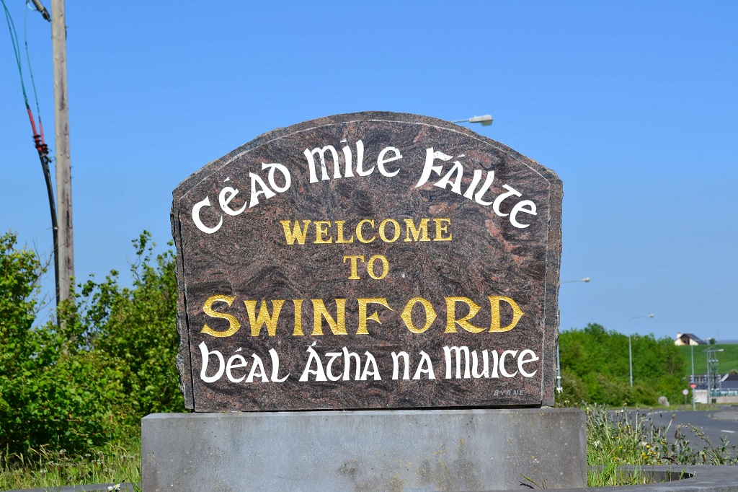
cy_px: 246
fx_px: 1691
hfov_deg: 24.6
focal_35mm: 82
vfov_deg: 16.5
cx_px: 369
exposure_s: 1/200
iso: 100
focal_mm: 55
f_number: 10
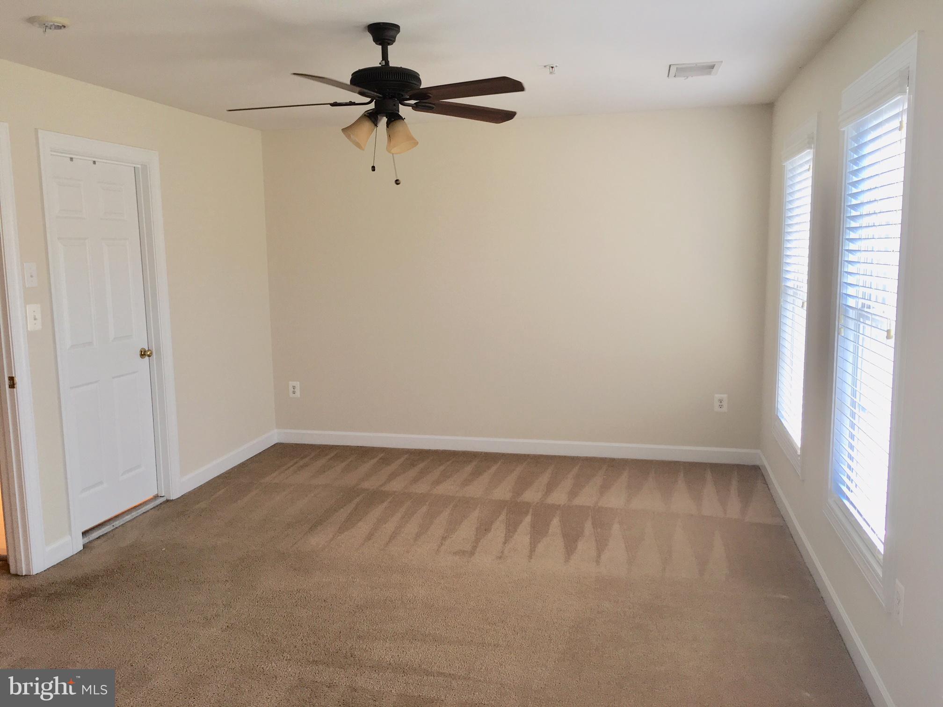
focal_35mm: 29
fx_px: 790
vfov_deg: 48.2
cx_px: 472
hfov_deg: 61.7
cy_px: 354
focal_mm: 4.15
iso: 25
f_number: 2.2
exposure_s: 1/33
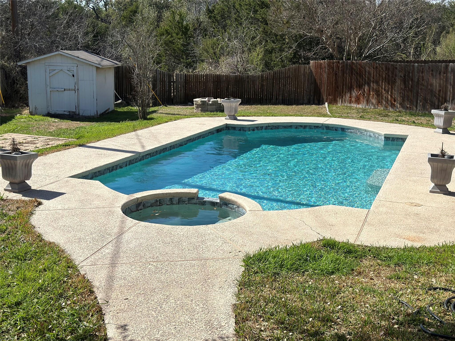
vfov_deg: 30.3
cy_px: 170
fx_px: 631
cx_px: 228
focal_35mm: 48
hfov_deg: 39.7
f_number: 1.78
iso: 100
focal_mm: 6.86
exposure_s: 1/8929
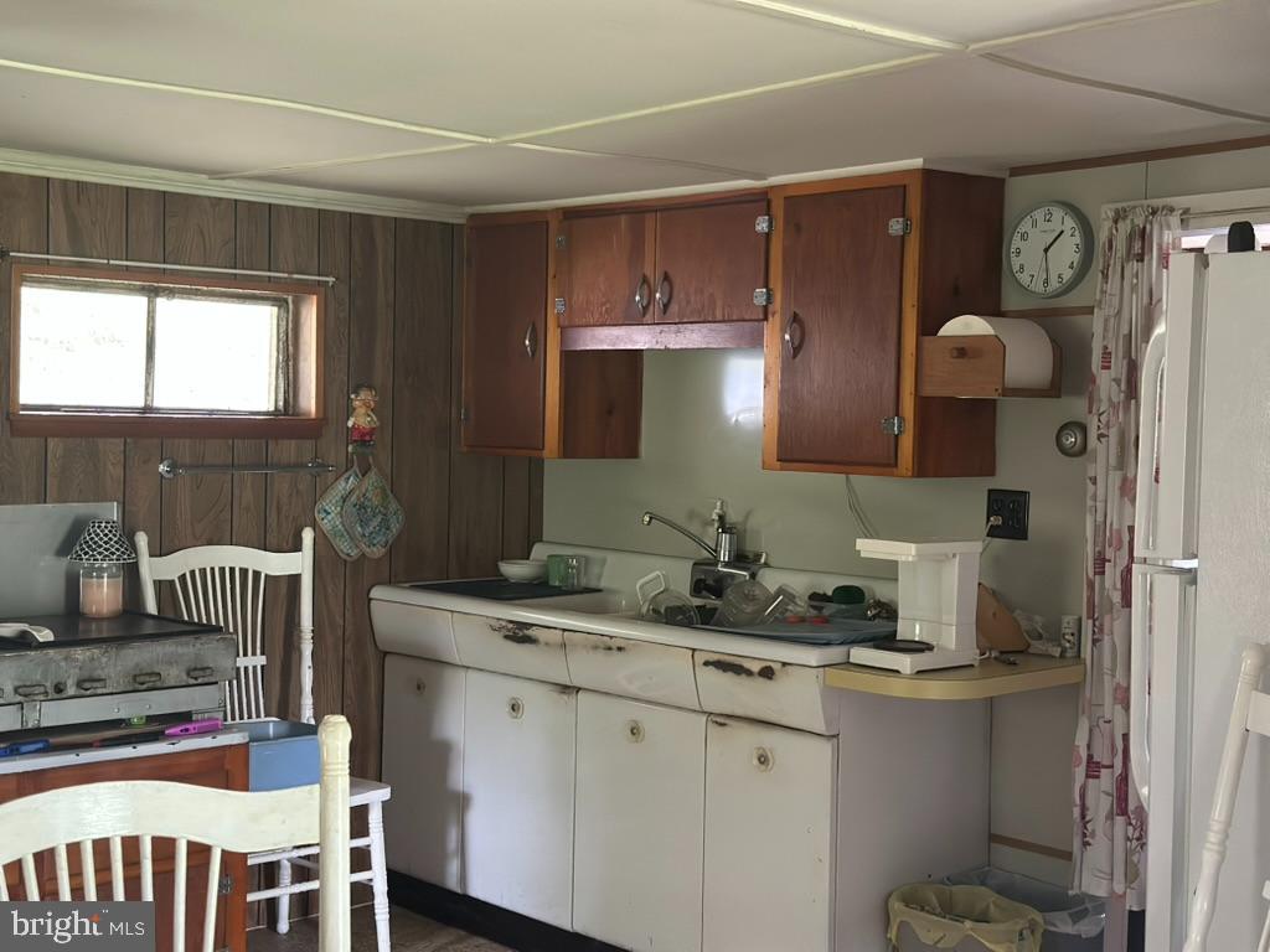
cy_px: 476
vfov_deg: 30.3
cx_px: 635
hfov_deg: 39.7
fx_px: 1761
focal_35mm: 48
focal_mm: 6.86
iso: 640
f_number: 1.78
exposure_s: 1/40
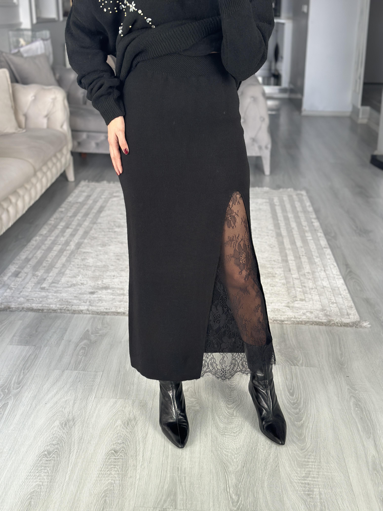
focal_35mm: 48
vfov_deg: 39.7
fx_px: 708
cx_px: 192
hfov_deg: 30.3
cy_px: 256
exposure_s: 1/60
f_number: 1.78
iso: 125
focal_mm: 6.86
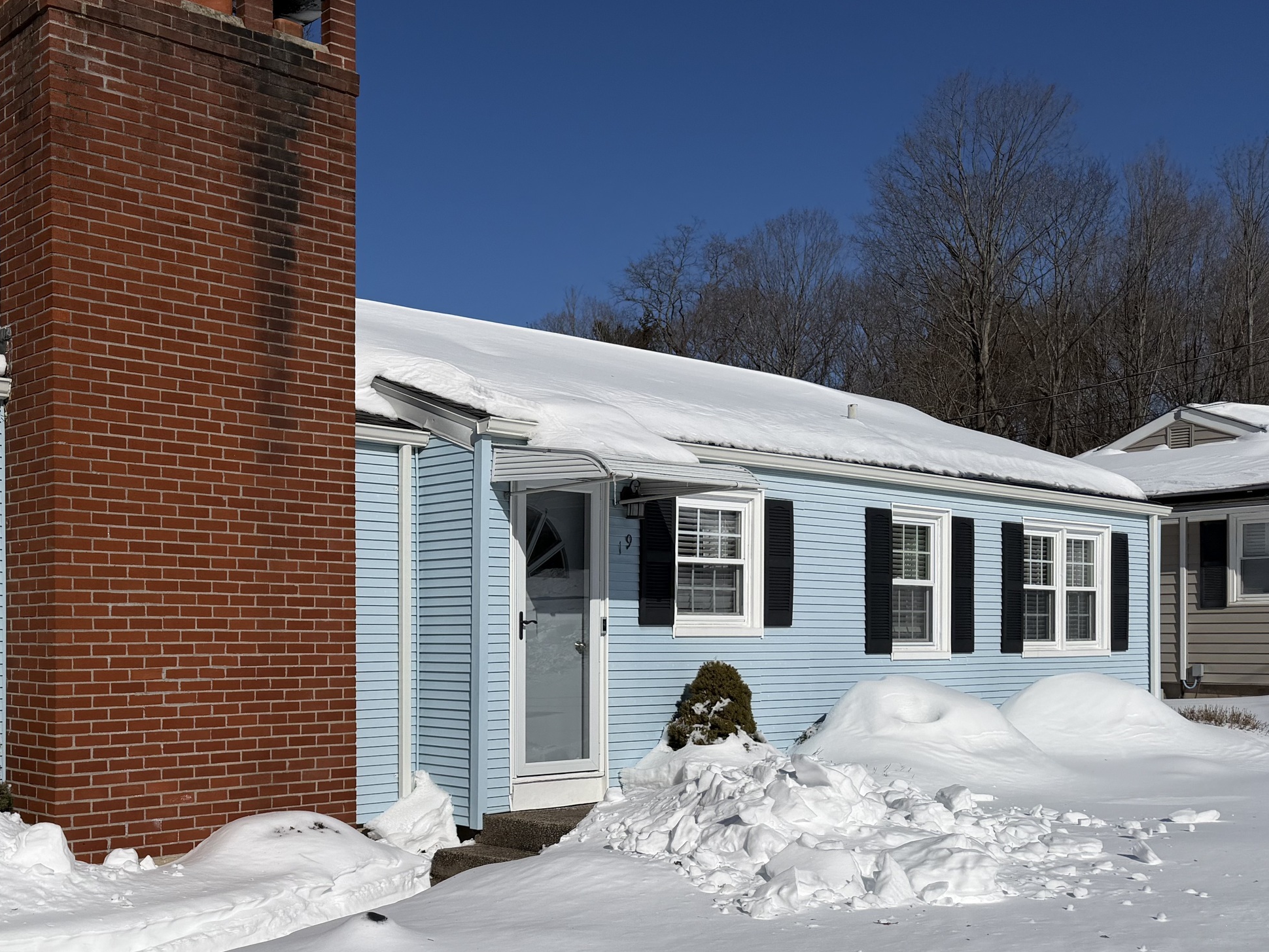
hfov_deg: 47.3
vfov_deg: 37.4
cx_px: 333
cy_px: 627
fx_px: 1393
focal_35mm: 38
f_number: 1.78
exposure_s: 1/32258
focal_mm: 6.76
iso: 100
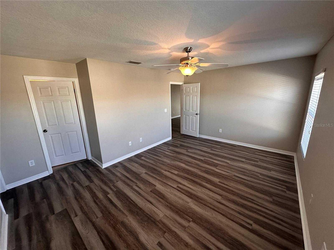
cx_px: 167
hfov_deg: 102.1
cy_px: 125
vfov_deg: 85.7
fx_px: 135
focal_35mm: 14
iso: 160
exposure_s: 1/120
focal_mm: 2.22
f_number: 2.2
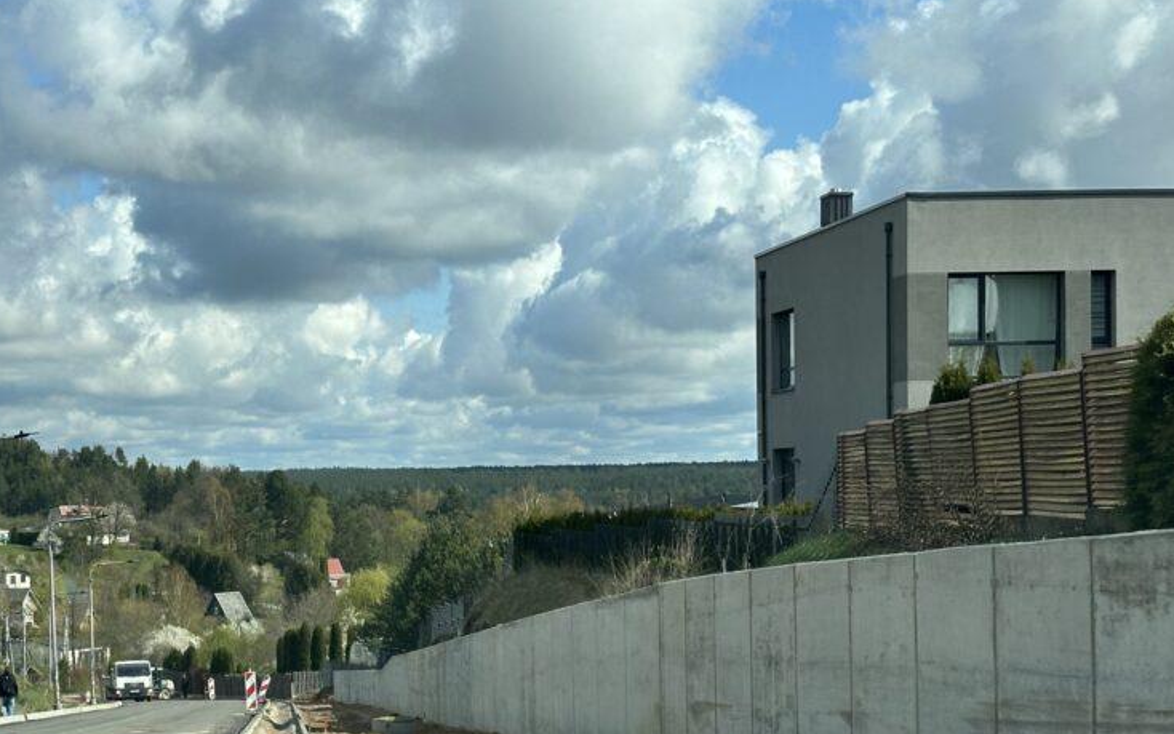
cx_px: 369
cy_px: 529
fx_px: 2272
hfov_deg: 28.7
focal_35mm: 71
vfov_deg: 18.3
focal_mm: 6.86
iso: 64
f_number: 1.78
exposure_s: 1/3876
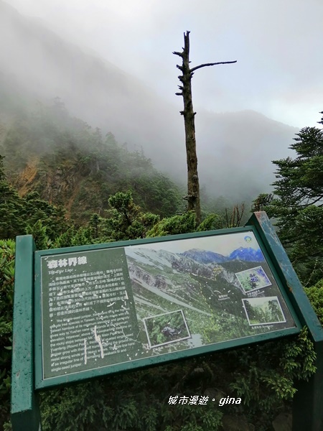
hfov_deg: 53.1
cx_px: 162
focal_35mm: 26
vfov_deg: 67.3
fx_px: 323
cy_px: 216
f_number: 2.2
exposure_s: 1/236
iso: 50
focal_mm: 3.81
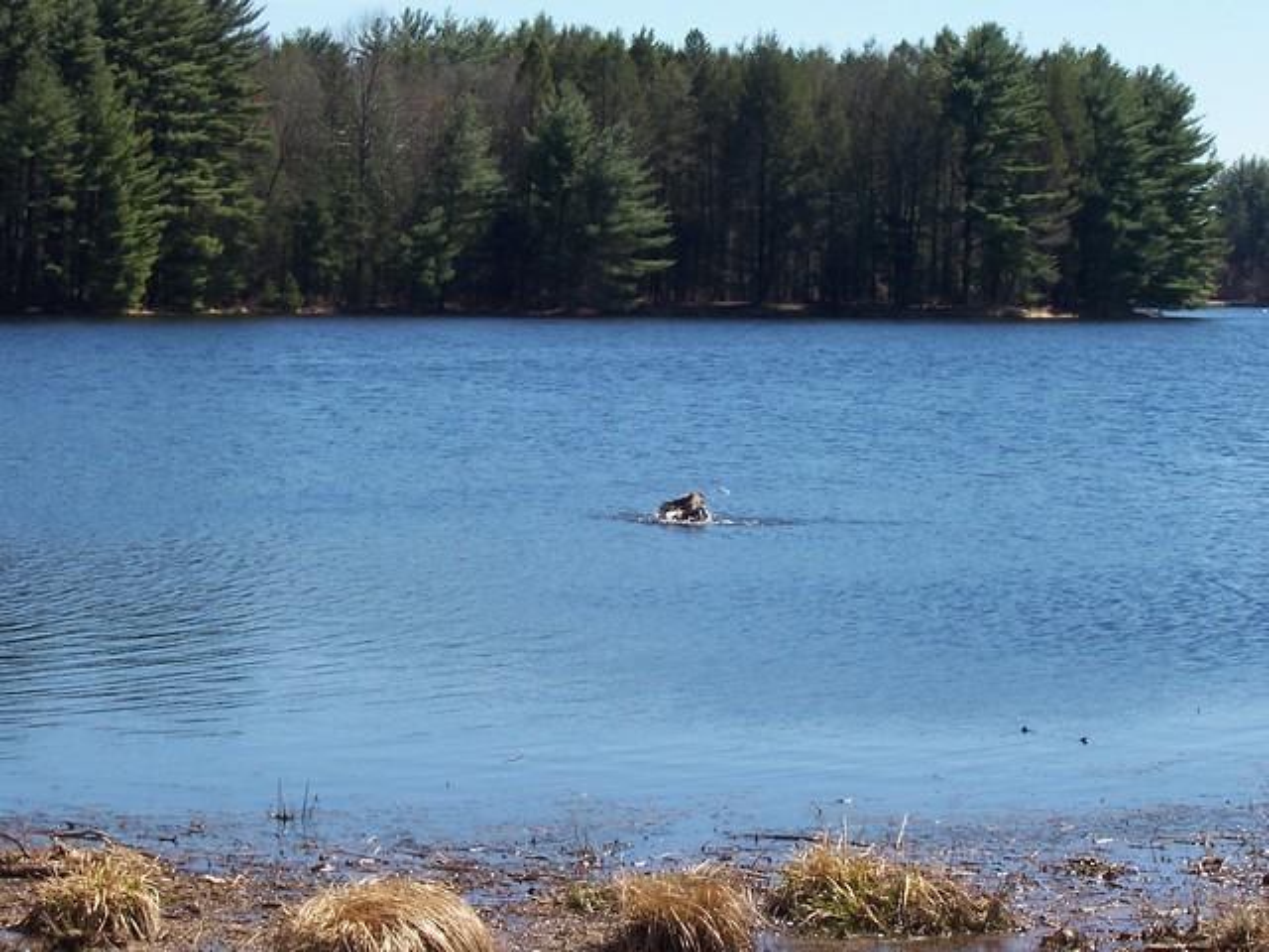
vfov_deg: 13.3
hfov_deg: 17.7
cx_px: 634
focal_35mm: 111
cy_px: 476
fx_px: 4069
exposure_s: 1/180
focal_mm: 16.8
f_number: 9.5
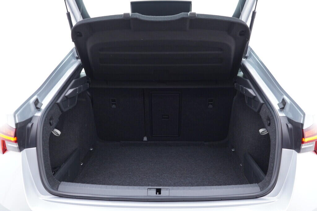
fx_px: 317
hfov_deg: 53.1
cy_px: 106
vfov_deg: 36.9
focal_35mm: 36
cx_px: 158
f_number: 2.8
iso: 250
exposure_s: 1/40
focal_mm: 24
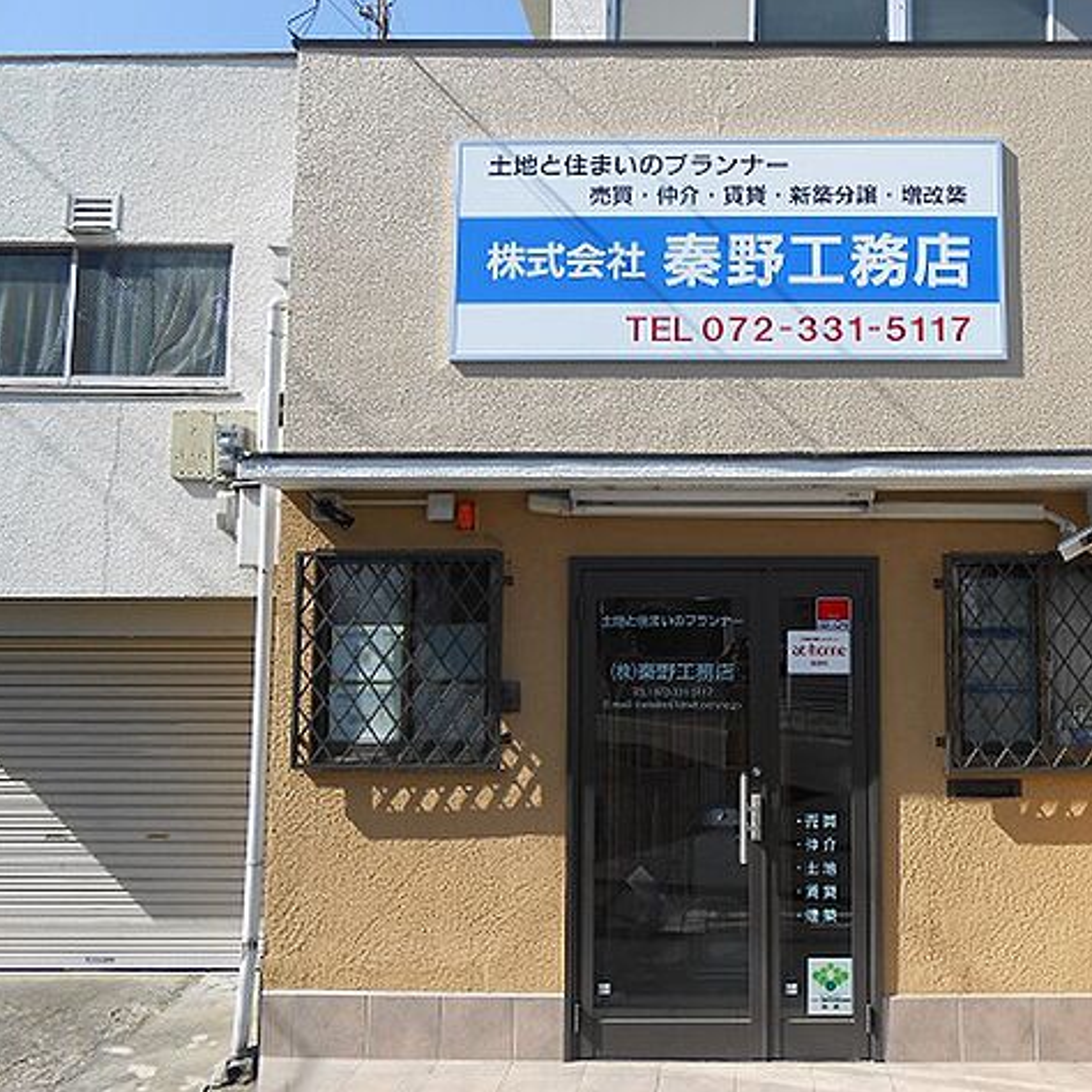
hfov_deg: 51.6
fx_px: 1106
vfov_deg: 52.5
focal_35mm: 31
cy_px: 546
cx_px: 723
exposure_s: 1/640
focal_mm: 4.6
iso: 80
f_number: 3.5
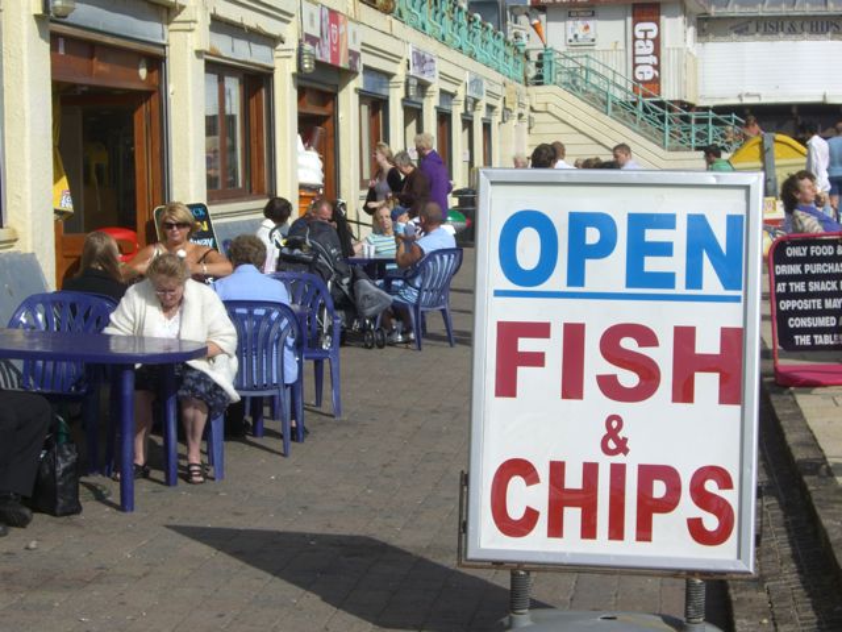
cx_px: 421
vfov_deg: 18.9
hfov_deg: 25.0
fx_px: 1897
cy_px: 316
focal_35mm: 78
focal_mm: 16.3
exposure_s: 1/250
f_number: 8.6
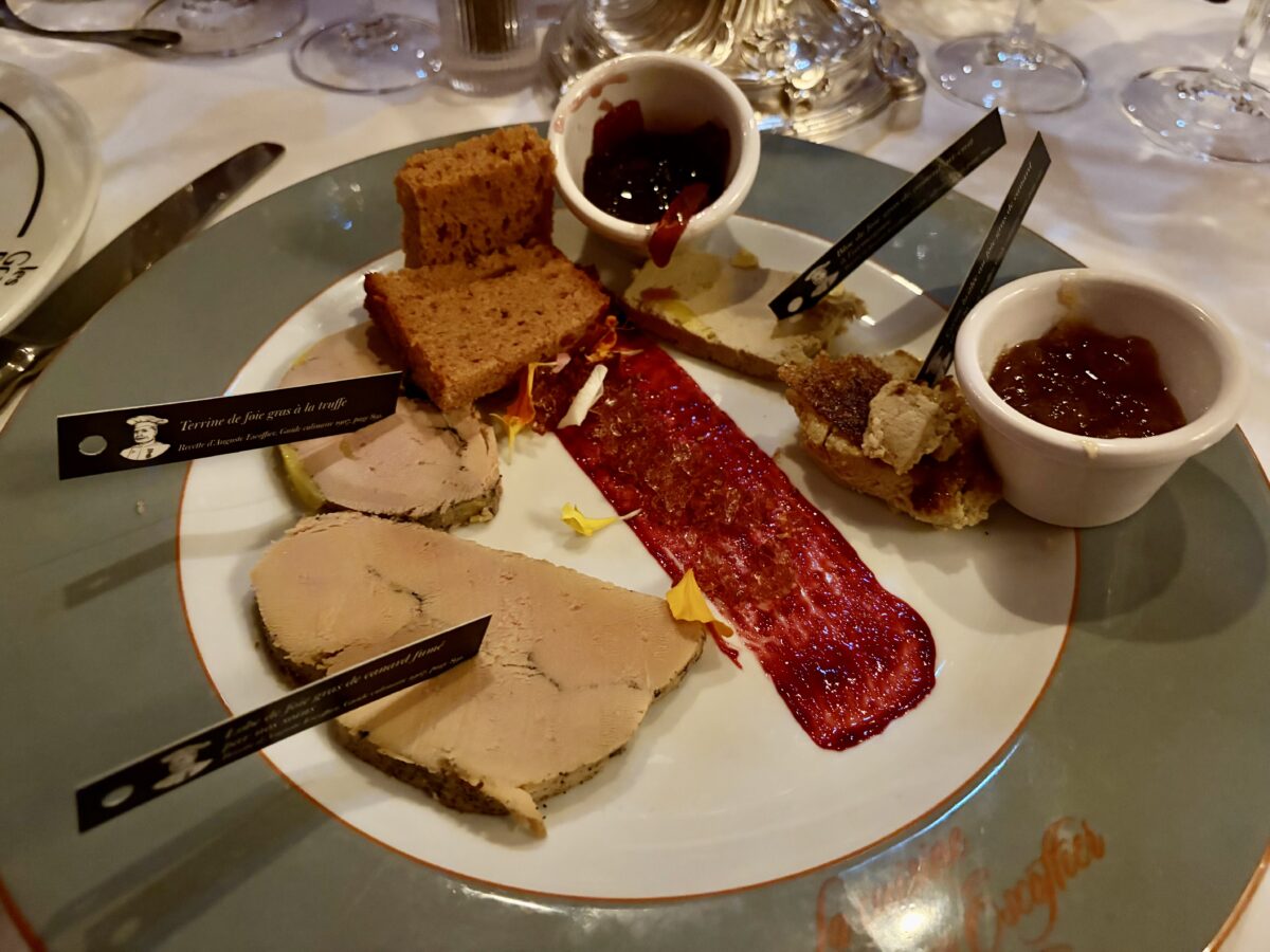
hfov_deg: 67.3
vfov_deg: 53.1
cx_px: 635
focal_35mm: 26
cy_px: 476
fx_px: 954
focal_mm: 5.96
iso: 640
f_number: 1.6
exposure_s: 1/25
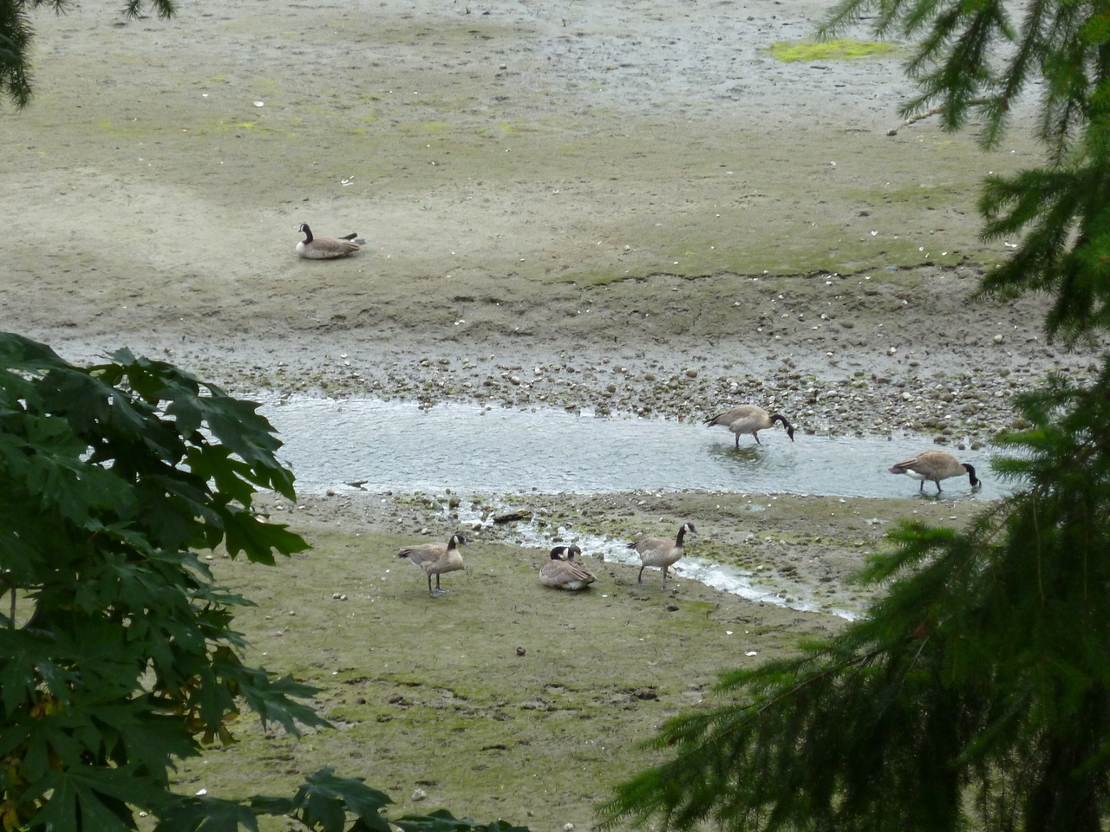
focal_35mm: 250
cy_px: 416
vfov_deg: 5.9
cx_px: 555
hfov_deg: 7.9
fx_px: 8017
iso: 200
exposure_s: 1/125
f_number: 5.9
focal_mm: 36
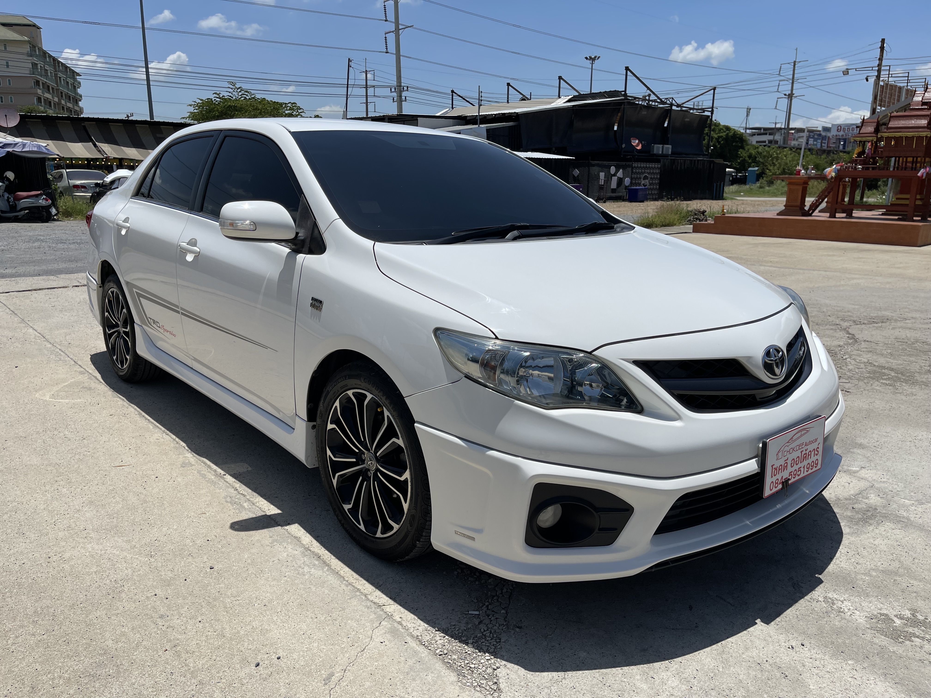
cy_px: 349
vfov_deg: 53.1
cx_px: 466
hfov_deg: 67.3
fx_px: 699
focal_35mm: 26
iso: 32
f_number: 1.6
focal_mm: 5.1
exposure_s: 1/8547
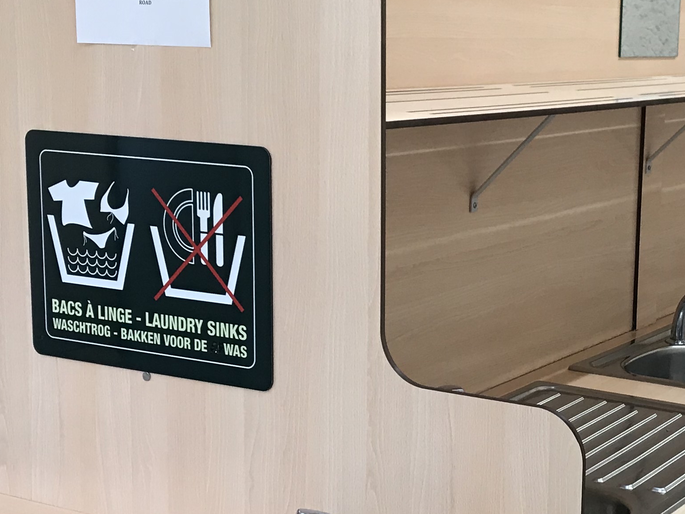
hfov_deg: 26.1
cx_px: 561
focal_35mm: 73
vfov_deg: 20.2
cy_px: 281
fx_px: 1444
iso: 25
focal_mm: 3.99
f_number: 1.8
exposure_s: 1/33
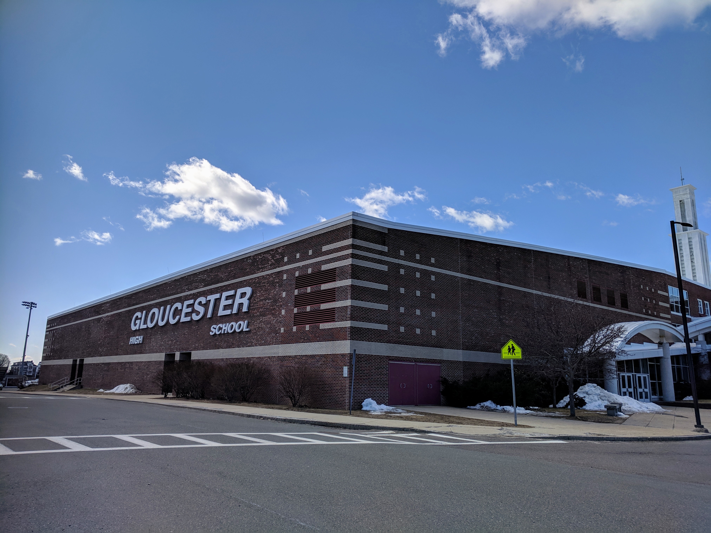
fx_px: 534
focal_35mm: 26
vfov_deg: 53.1
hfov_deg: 67.3
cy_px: 266
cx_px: 356
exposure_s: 1/2513
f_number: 2
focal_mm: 4.67
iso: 51
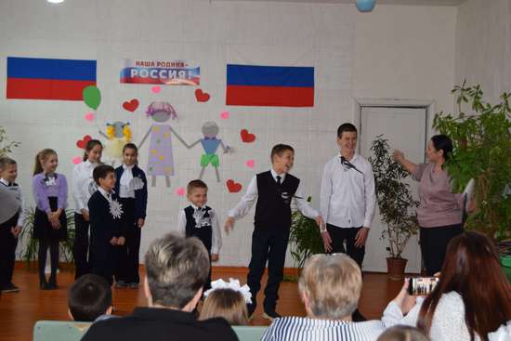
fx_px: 894
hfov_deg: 31.9
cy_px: 170
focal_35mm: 63
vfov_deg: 21.6
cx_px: 256
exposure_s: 1/60
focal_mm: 42
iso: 900
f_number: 5
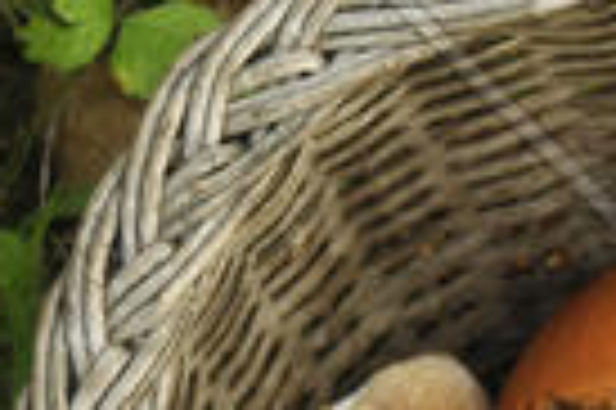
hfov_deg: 7.1
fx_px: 4905
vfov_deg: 4.7
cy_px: 577
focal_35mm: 287
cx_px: 971
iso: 200
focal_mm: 30
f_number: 4.2
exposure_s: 1/30
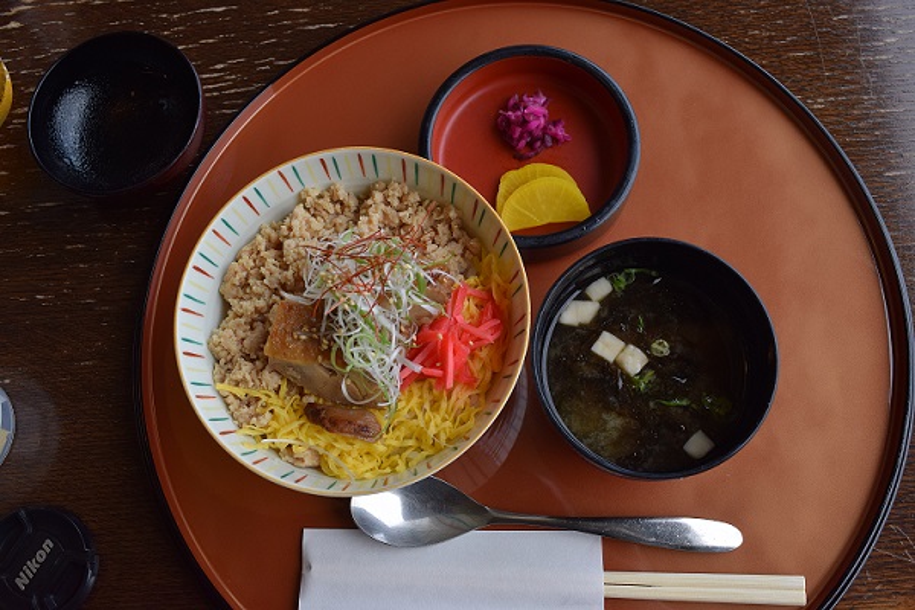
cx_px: 458
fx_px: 915
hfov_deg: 53.1
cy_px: 305
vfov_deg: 36.9
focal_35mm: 36
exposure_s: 1/250
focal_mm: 24
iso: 400
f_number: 8
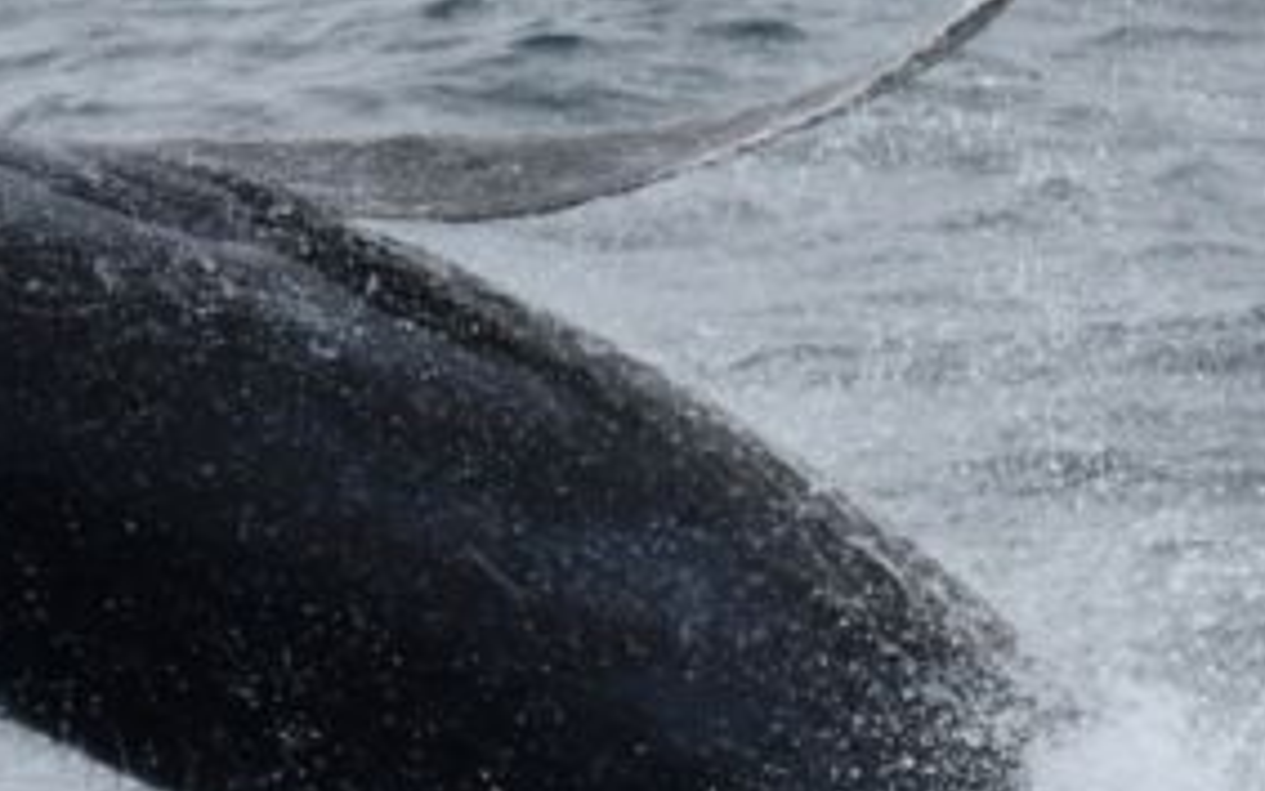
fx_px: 35758
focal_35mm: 1037
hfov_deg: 2.0
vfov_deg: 1.3
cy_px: 534
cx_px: 228
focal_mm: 360
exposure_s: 1/8000
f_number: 6
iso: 720
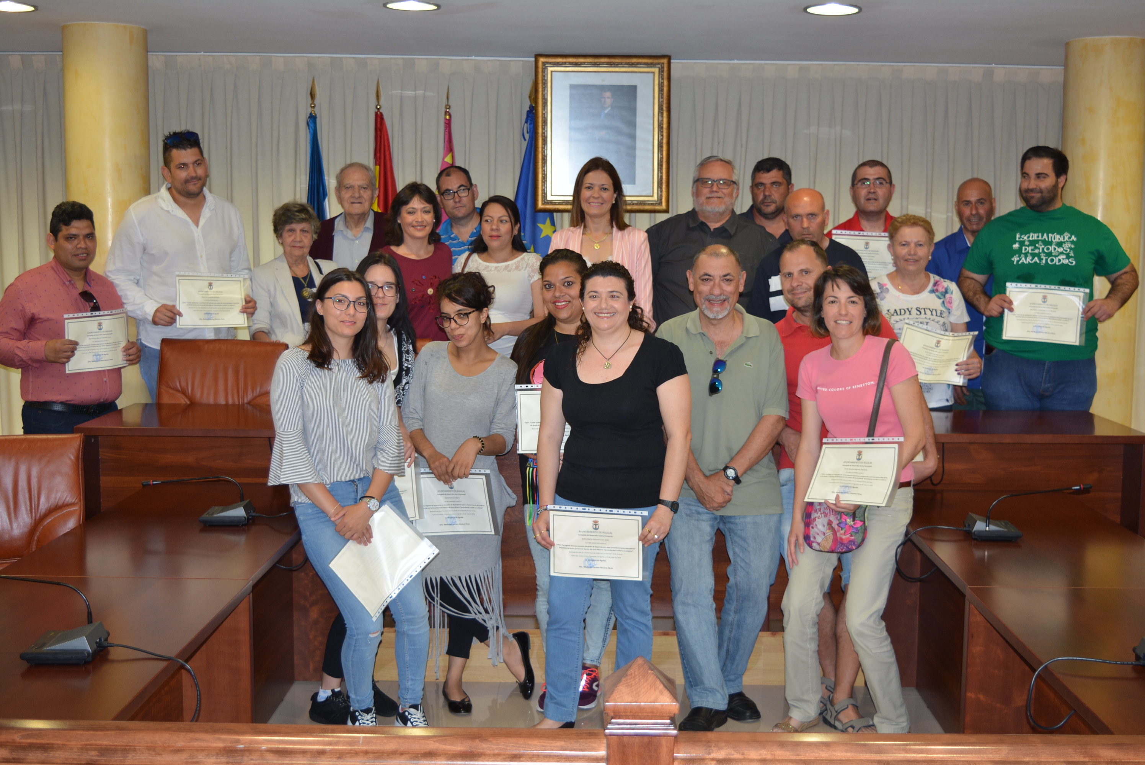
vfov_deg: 29.9
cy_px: 382
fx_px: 1432
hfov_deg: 43.6
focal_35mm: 45
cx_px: 572
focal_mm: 30
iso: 400
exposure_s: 1/60
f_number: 4.2
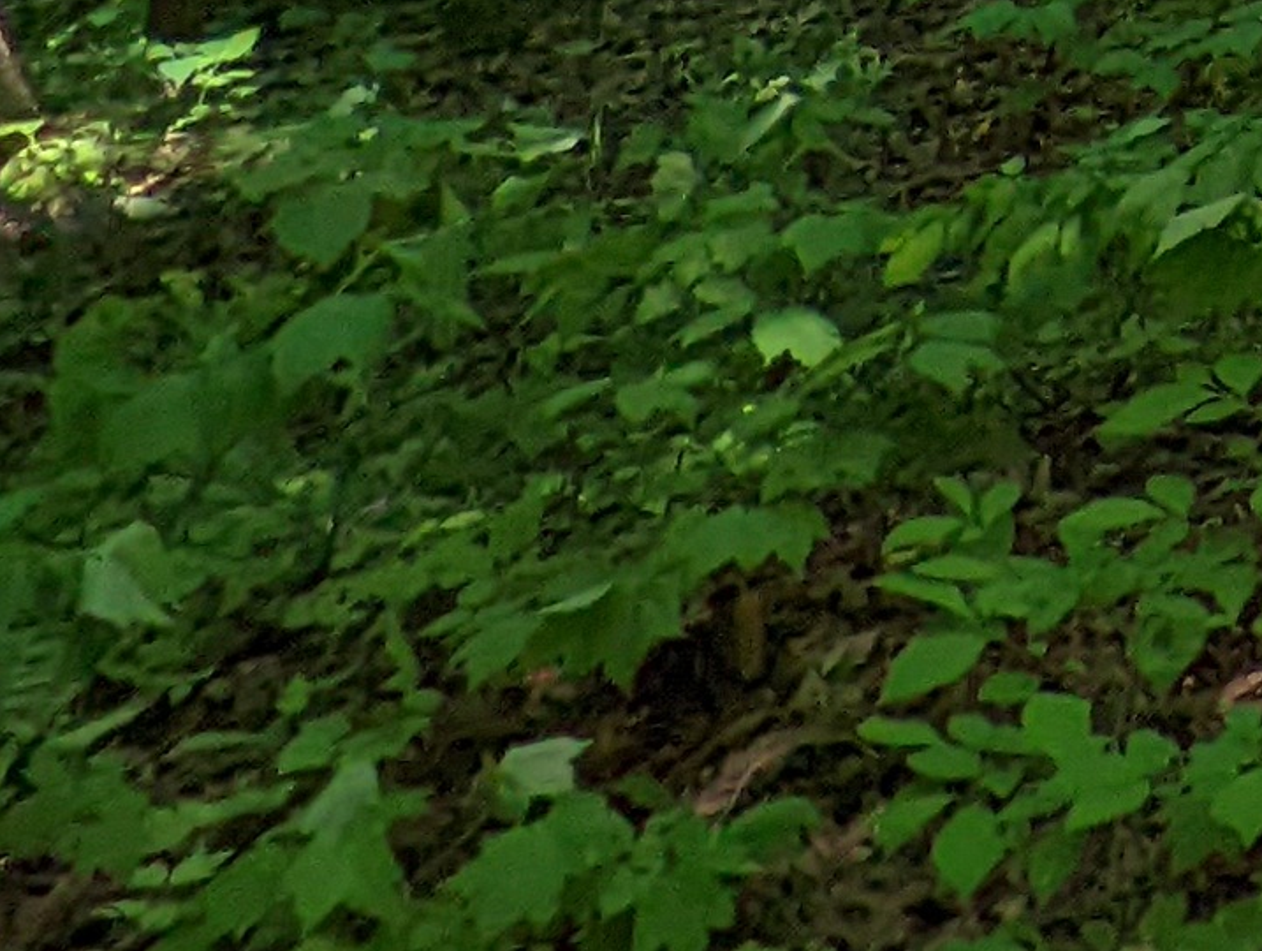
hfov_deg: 13.7
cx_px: 3195
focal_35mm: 91
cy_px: -1751
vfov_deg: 11.3
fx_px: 3323
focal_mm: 2.35
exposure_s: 1/339
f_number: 2.2
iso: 48
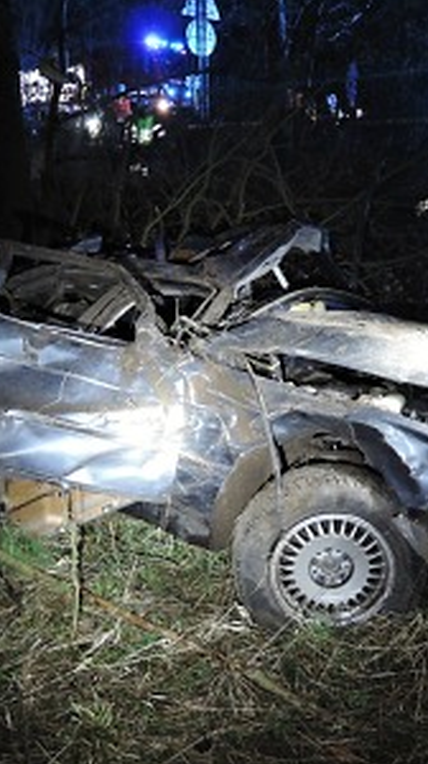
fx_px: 709
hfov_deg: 33.6
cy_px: 382
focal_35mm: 35
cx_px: 245
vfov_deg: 56.7
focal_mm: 5.1
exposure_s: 1/8
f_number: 1.8
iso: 720
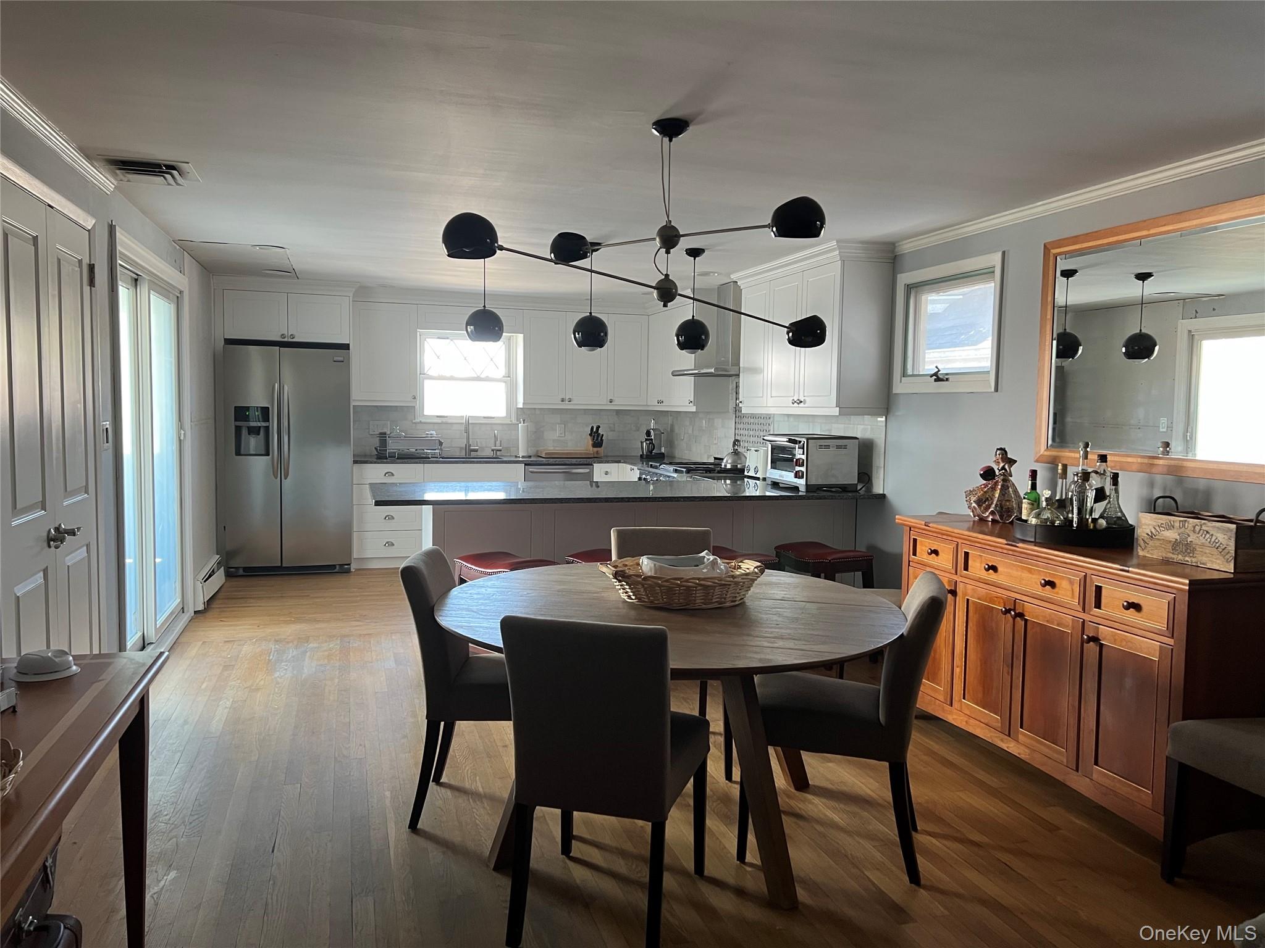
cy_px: 474
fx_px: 950
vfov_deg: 53.1
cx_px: 632
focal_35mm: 26
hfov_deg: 67.3
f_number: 1.5
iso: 125
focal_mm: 5.7
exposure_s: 1/95
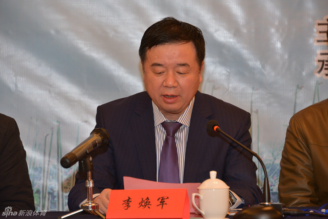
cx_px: 164
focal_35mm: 200
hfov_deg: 10.3
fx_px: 1823
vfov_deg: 6.9
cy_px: 110
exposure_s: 1/60
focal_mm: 200
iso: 1000
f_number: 7.1
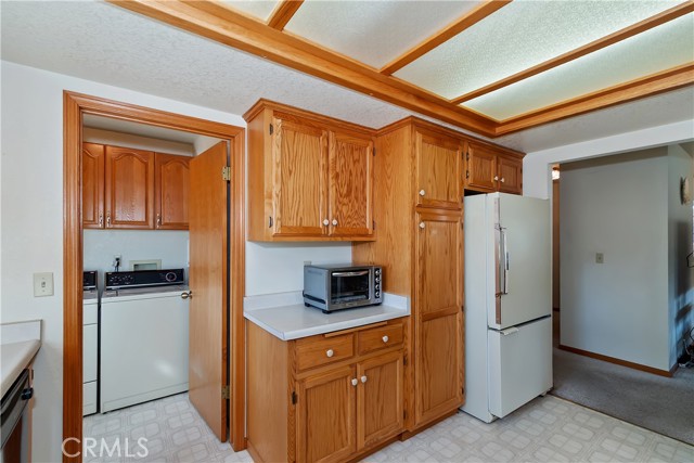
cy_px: 232
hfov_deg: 100.4
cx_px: 347
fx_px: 289
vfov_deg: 77.4
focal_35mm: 15
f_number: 8
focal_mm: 10
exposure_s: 1/30
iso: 400
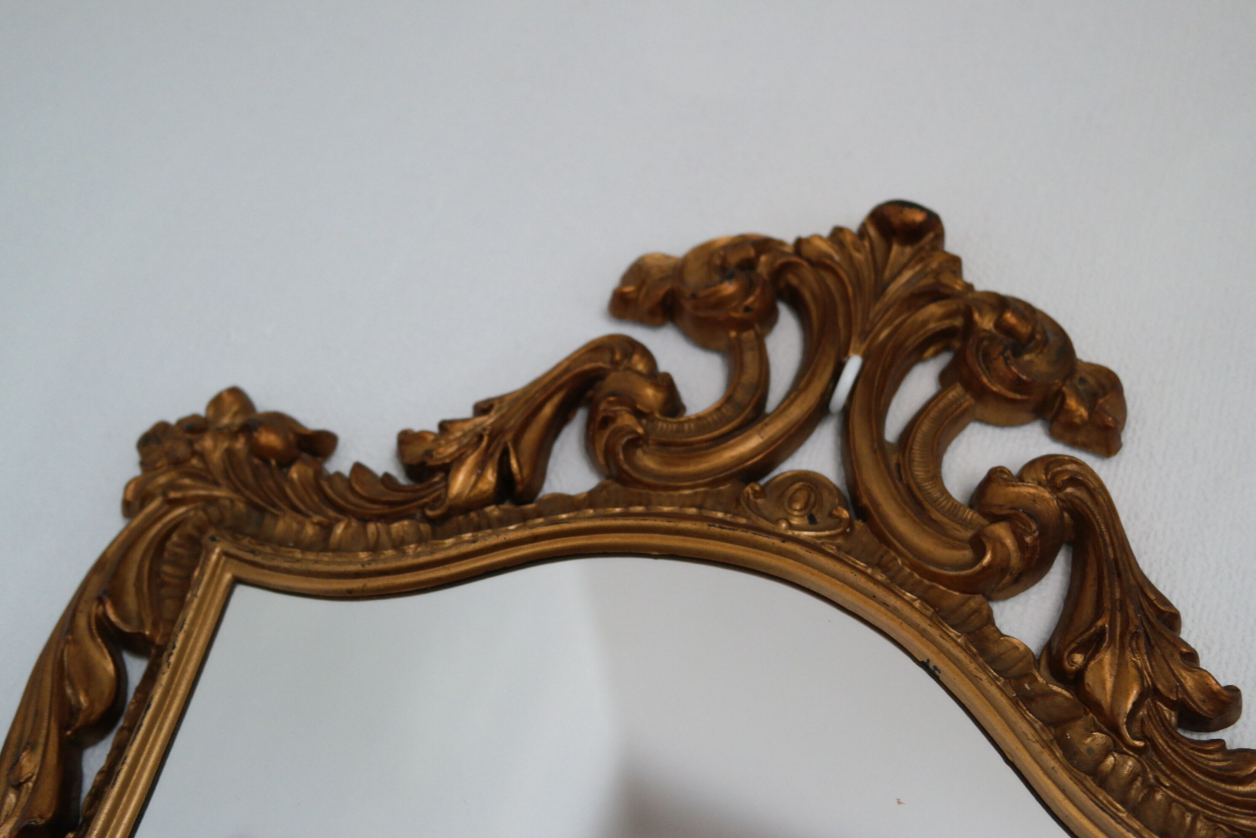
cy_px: 419
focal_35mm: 36
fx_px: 1256
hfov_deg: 53.1
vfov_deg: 36.9
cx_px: 628
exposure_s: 1/50
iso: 800
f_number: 4
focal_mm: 24
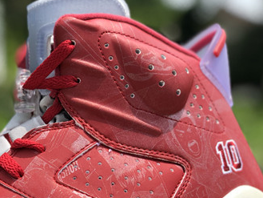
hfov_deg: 16.7
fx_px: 889
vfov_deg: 12.5
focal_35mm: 117
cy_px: 218
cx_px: 54
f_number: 2.4
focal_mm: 6
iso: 16
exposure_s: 1/889
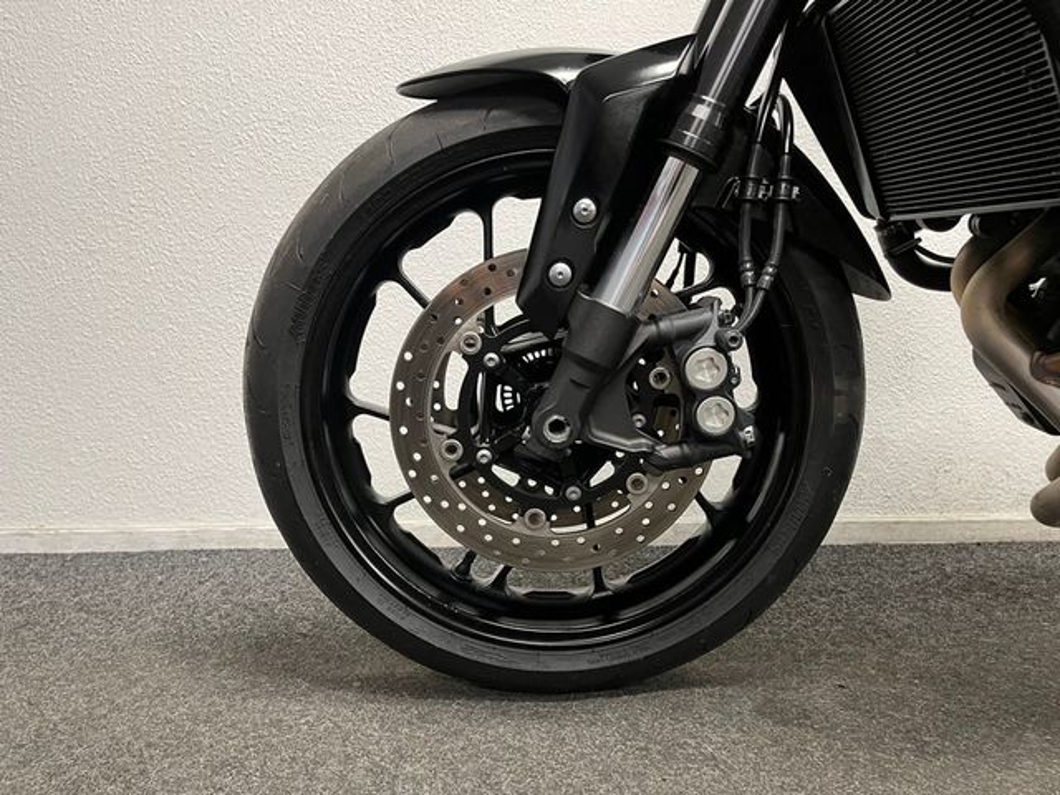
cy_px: 398
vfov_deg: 53.1
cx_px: 530
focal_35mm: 26
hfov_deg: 67.3
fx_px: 796
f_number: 1.6
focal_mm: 5.1
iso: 200
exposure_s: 1/50
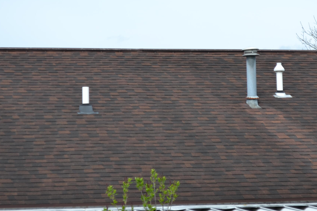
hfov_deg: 14.2
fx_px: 1276
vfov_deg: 9.5
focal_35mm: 145
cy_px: 72
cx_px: 193
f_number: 7.1
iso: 100
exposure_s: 1/200
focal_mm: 55
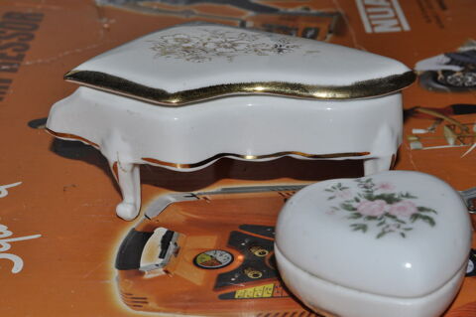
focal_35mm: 72
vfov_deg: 18.9
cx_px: 238
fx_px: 951
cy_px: 158
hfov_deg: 28.1
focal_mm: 48
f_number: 13
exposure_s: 1/200
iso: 200
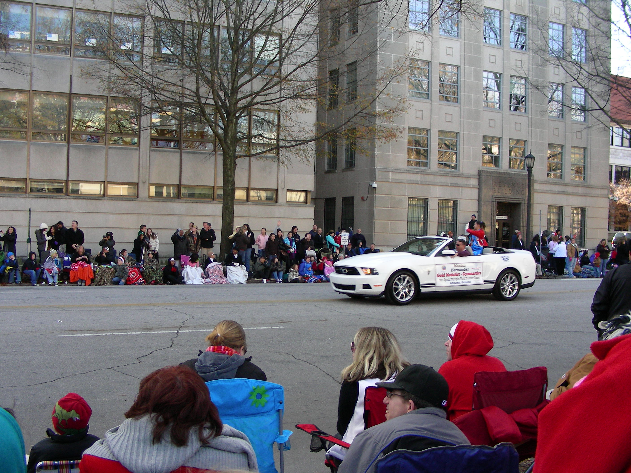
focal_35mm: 38
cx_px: 316
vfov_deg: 37.7
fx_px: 693
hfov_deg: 49.0
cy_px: 236
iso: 50
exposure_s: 1/88
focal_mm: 6.3
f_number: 3.5
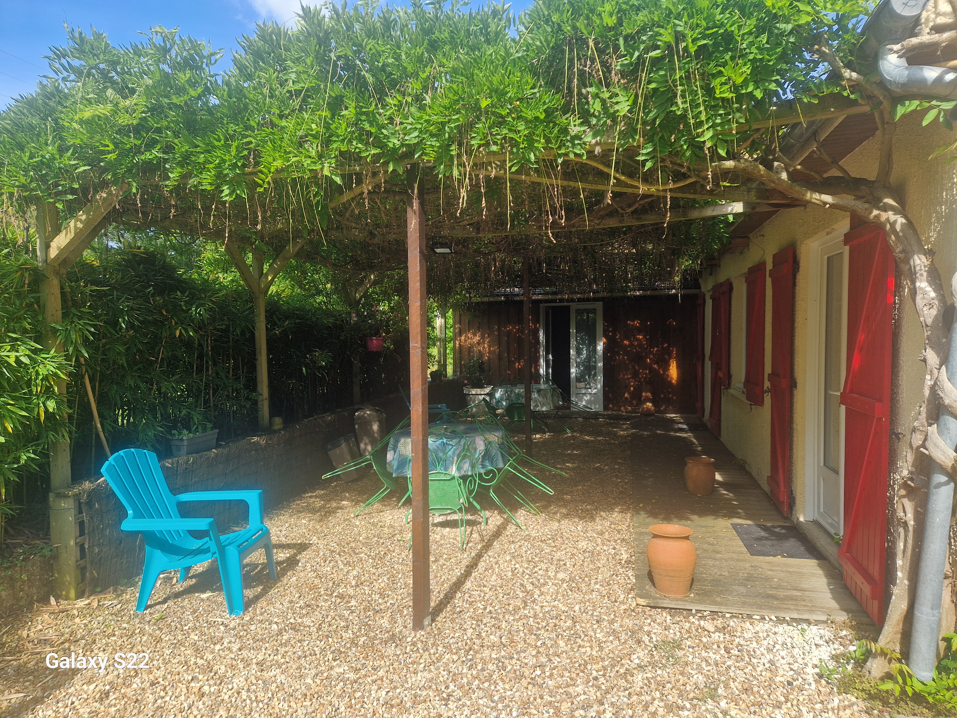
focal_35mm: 23
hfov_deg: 73.9
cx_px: 478
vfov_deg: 58.9
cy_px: 359
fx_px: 636
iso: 50
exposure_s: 1/396
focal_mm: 5.4
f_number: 1.8
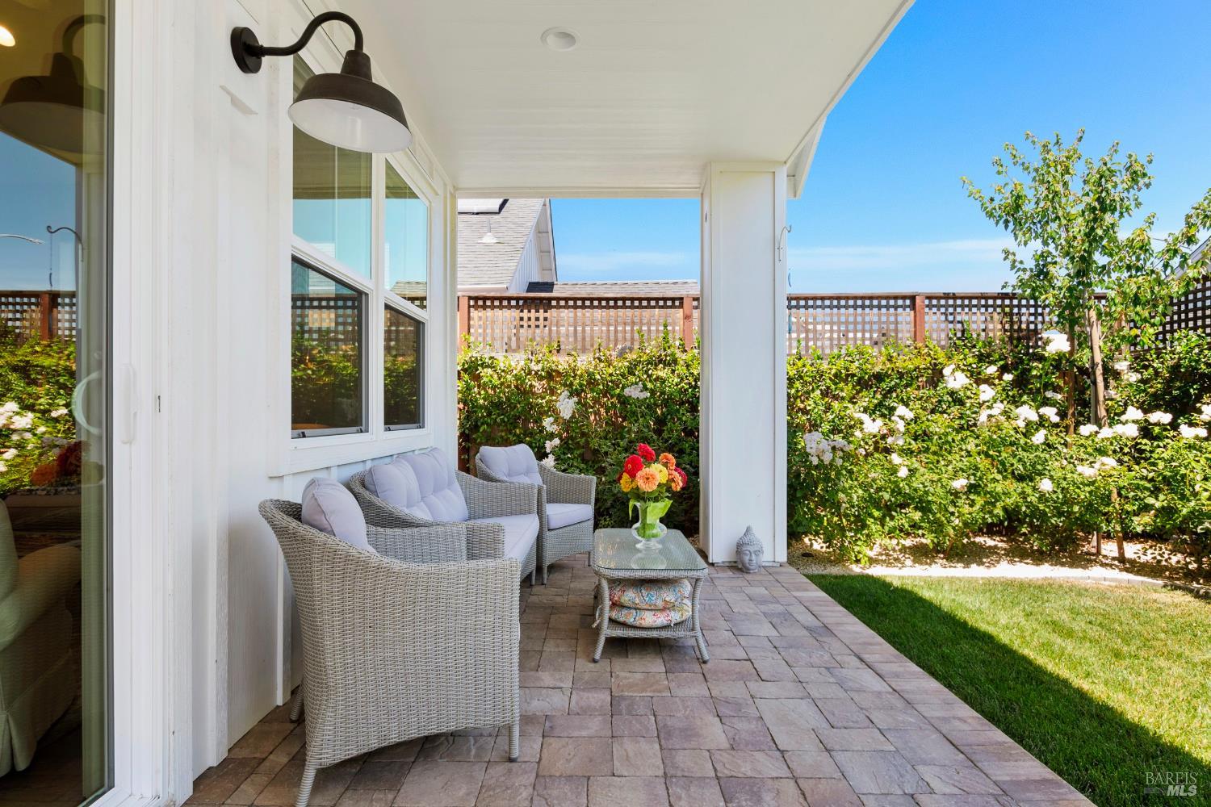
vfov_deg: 67.4
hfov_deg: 90.0
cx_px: 606
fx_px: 605
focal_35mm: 18
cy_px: 404
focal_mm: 12
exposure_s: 1/40
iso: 100
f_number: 8
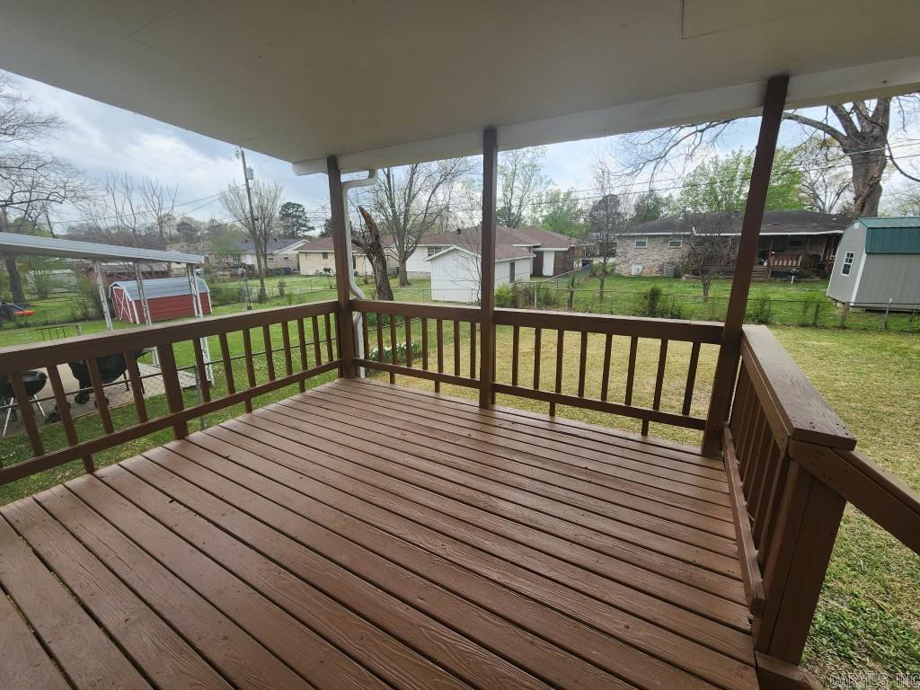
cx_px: 460
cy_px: 345
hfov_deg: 106.2
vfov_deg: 89.9
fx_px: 346
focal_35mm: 13
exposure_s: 1/210
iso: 50
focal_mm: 2.2
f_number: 2.2
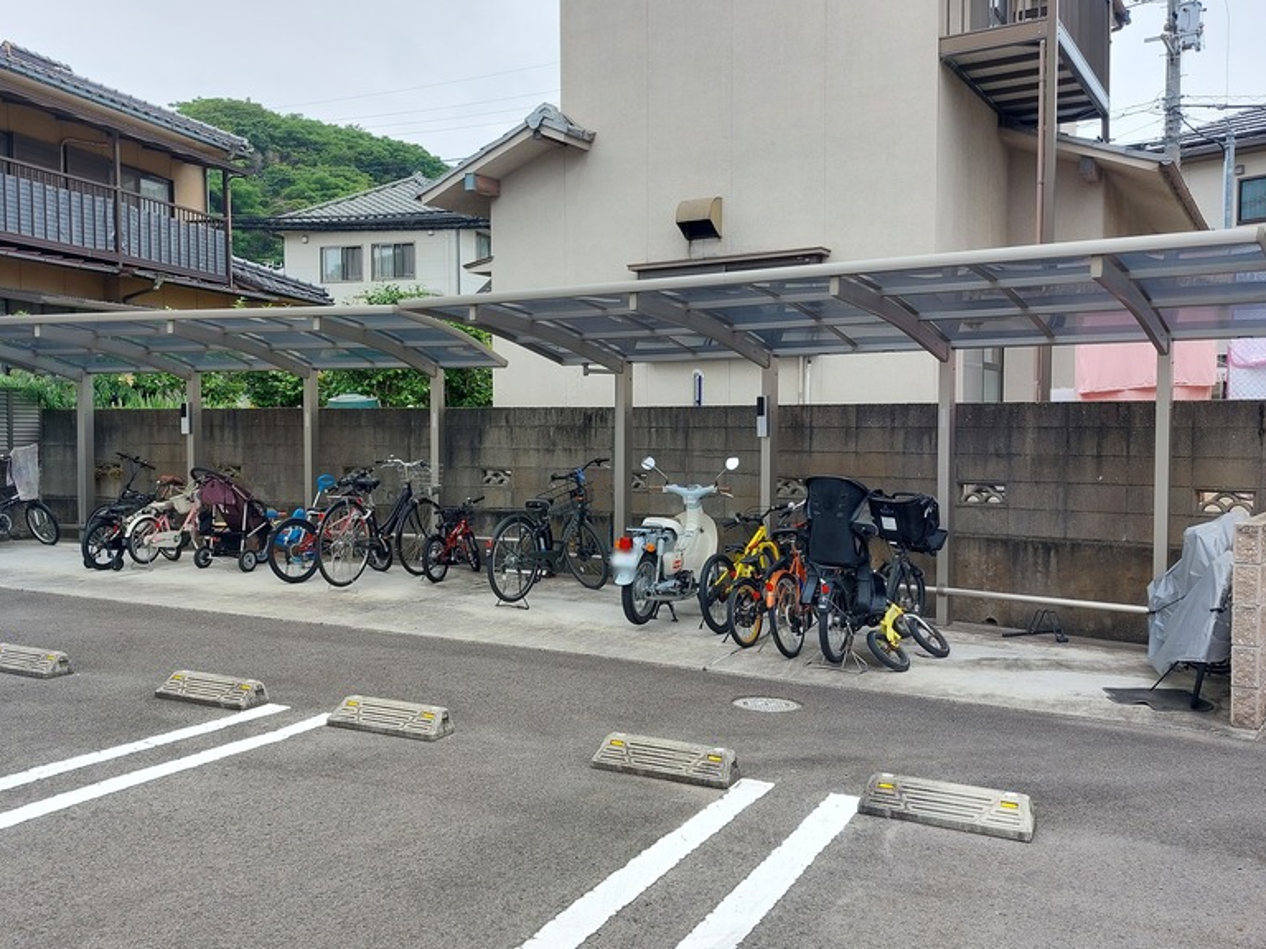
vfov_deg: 46.8
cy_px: 481
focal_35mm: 30
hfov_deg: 59.9
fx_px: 1097
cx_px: 575
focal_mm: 5.23
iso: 25
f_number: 1.8
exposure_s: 1/363
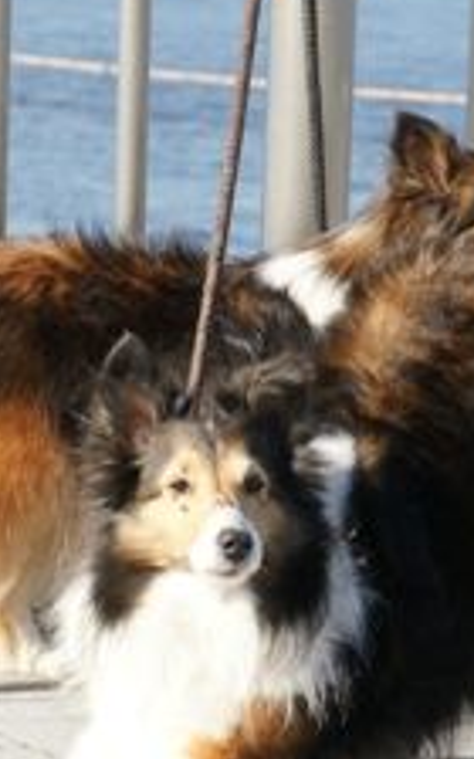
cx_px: 298
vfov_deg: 11.4
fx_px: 3782
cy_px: 454
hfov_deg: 7.2
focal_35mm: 183
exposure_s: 1/250
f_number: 8
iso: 200
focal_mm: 60
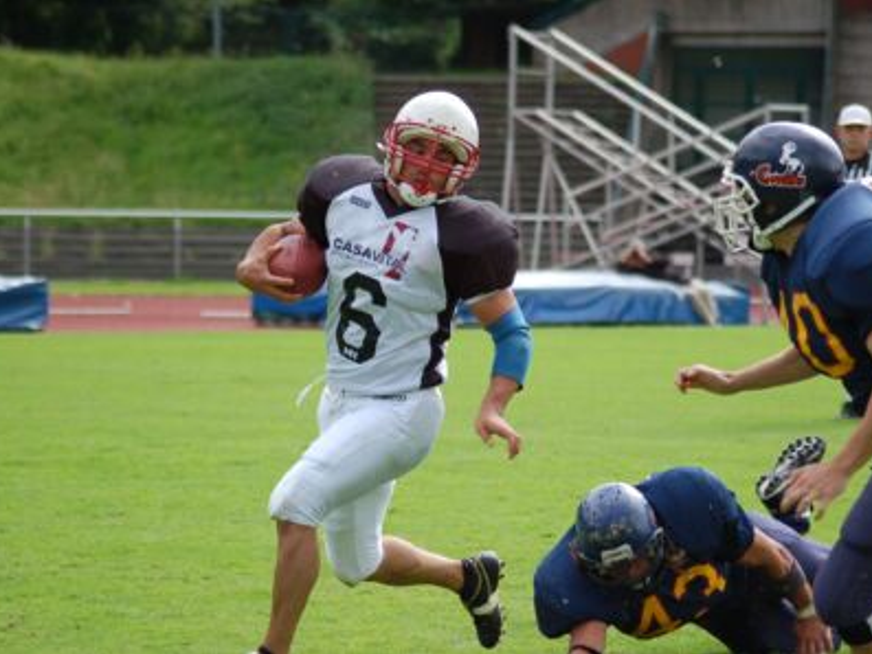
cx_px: 487
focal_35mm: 197
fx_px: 4964
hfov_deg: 10.0
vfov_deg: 7.5
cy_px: 327
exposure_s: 1/1000
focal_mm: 120
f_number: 4.2
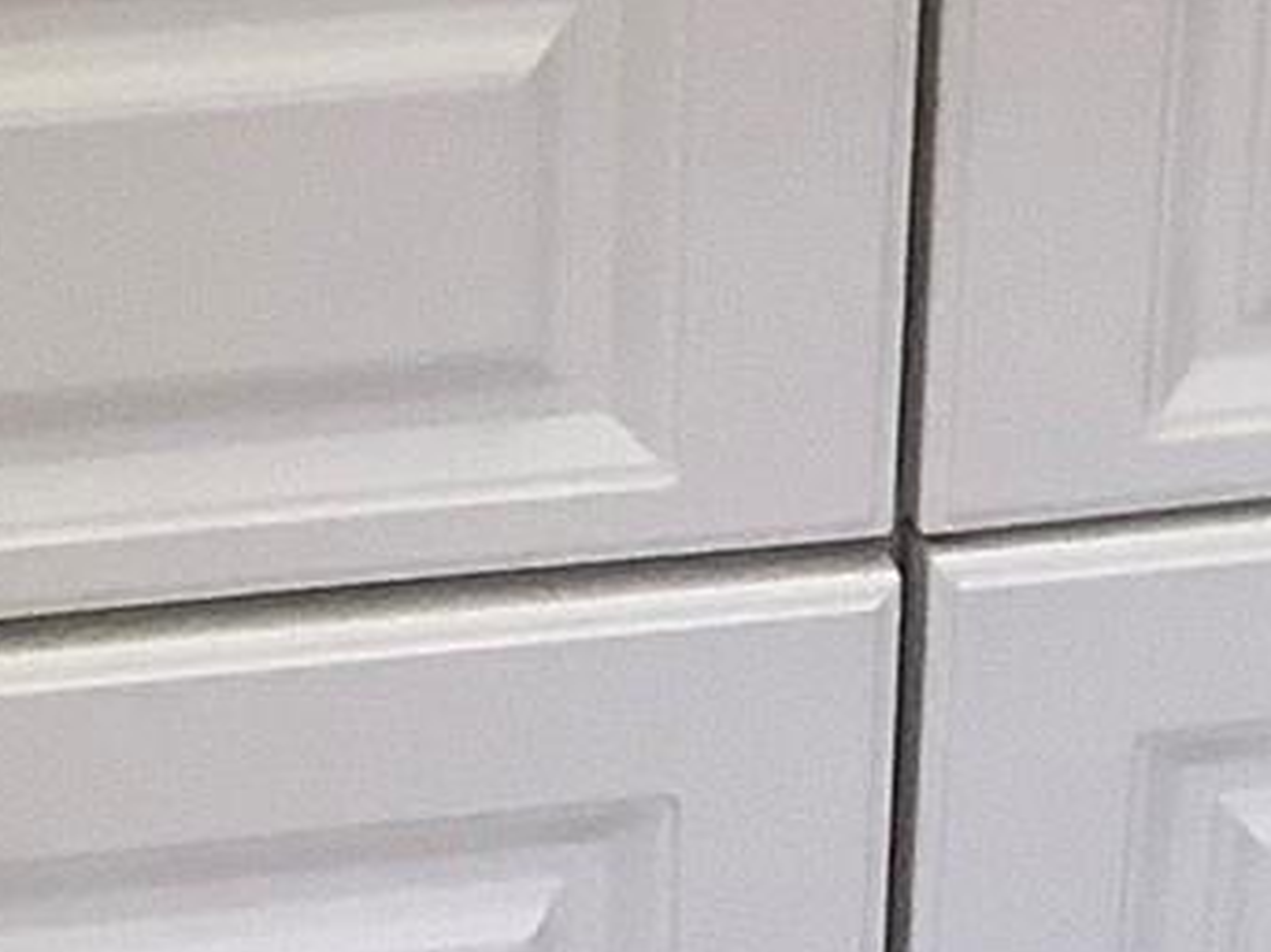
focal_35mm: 185
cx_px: 686
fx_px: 6790
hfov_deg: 10.7
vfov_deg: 8.0
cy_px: 700
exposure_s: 1/50
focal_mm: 3.3
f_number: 2.4
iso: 160
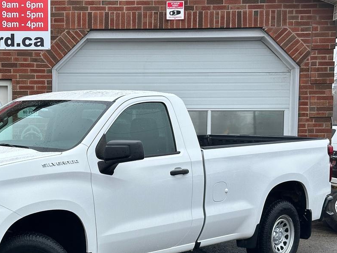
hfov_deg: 24.7
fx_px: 759
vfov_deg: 18.8
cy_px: 188
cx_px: 77
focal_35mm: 78
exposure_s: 1/1157
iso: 64
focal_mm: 6.86
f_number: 1.78
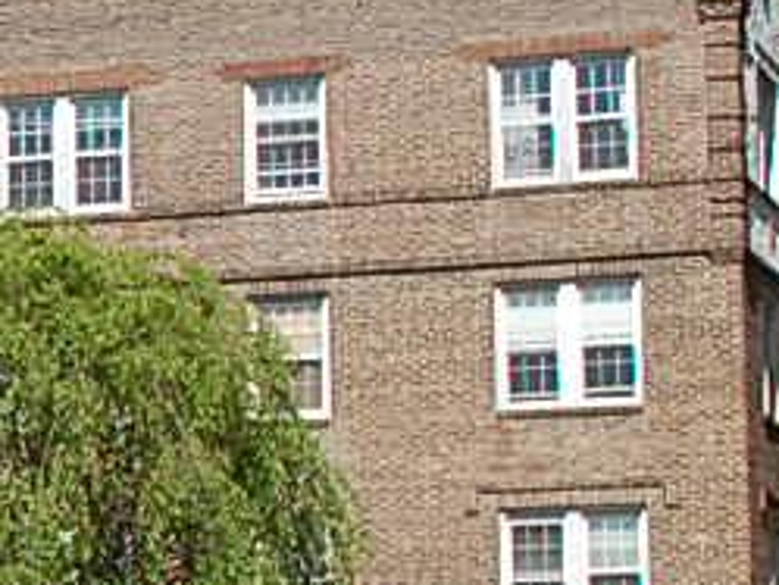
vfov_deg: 7.1
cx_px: -726
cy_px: 294
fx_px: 4706
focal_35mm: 209
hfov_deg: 9.0
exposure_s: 1/320
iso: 200
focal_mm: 24
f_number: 9
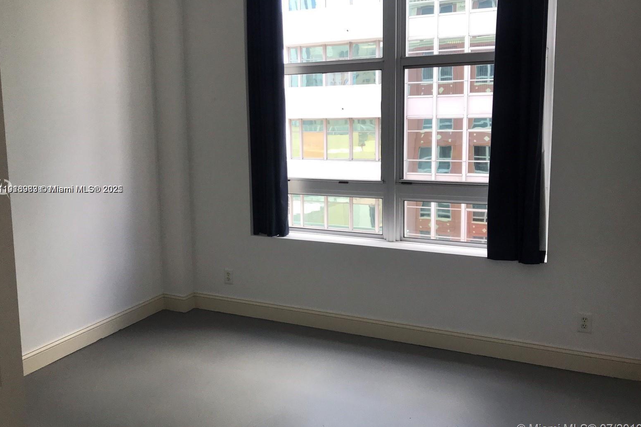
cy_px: 190
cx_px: 321
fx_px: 534
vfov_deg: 43.5
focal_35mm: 30
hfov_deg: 61.9
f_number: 1.8
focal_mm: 3.99
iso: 40
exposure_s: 1/120
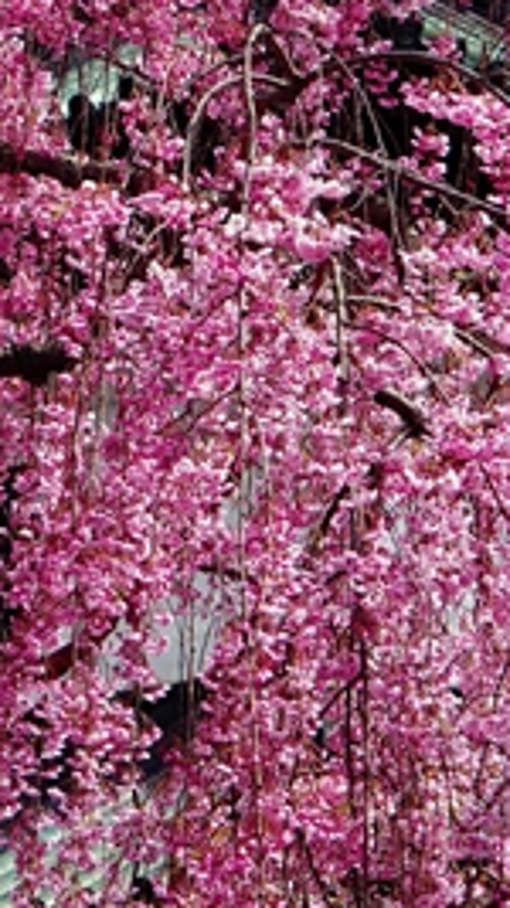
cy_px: 92
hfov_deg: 5.2
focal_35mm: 235
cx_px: 80
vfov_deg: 9.1
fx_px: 5655
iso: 100
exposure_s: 1/250
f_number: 8
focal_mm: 50
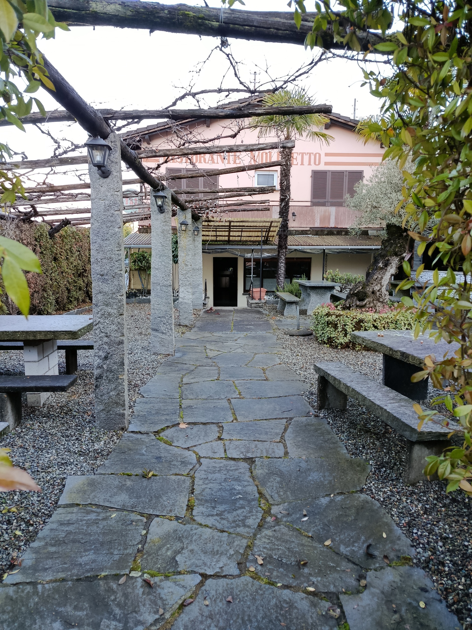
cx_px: 236
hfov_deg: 56.8
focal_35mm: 24
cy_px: 315
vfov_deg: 71.6
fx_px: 436
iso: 137
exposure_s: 1/100
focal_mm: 5.24
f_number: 1.7
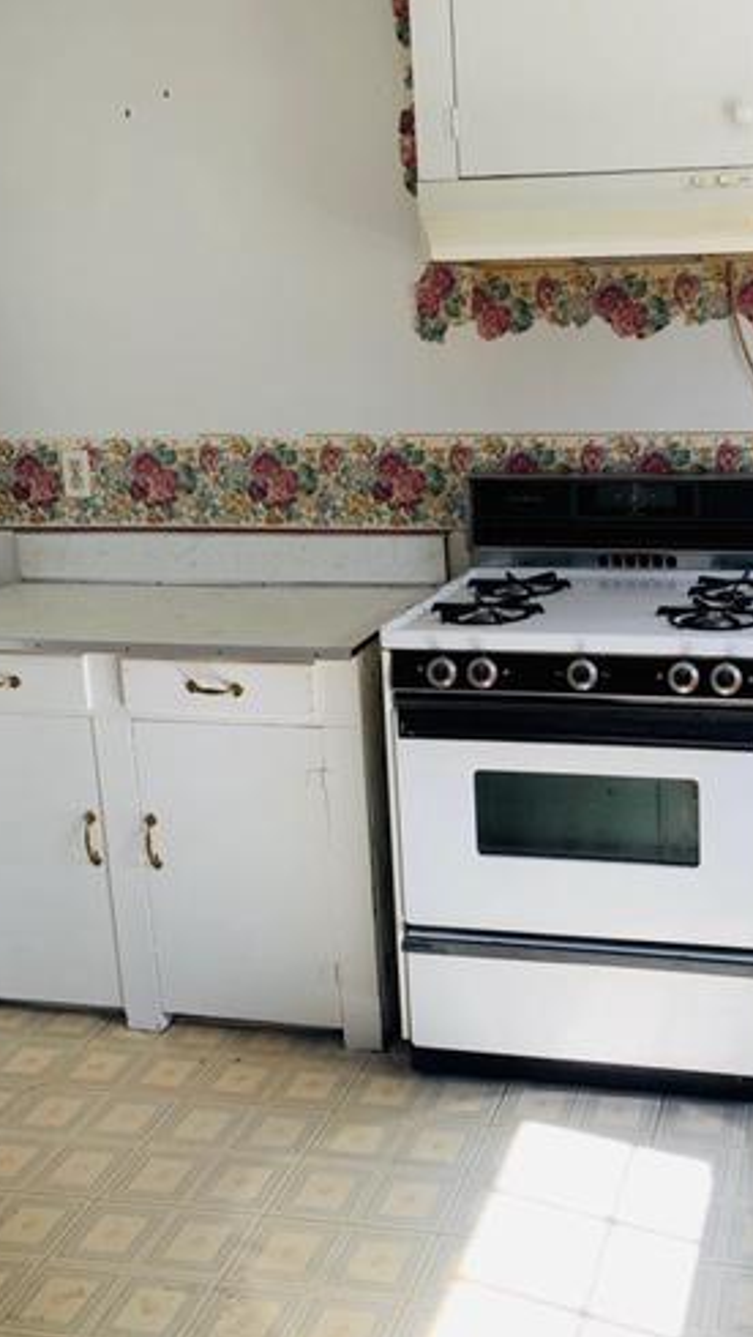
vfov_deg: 53.9
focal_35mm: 37
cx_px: 611
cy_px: 603
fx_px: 1312
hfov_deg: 31.1
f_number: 1.8
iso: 40
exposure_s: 1/122
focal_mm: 4.25
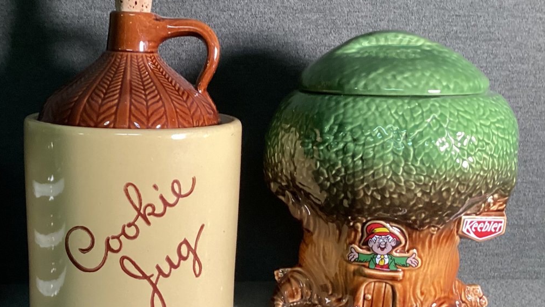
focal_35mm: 51
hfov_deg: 39.5
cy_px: 210
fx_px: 737
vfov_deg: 23.4
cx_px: 139
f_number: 2.4
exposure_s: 1/40
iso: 320
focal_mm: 3.3
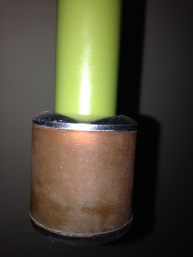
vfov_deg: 55.4
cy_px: 128
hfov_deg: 42.9
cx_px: 96
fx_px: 245
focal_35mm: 33
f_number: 2.4
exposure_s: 1/128
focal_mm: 4.12
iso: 50
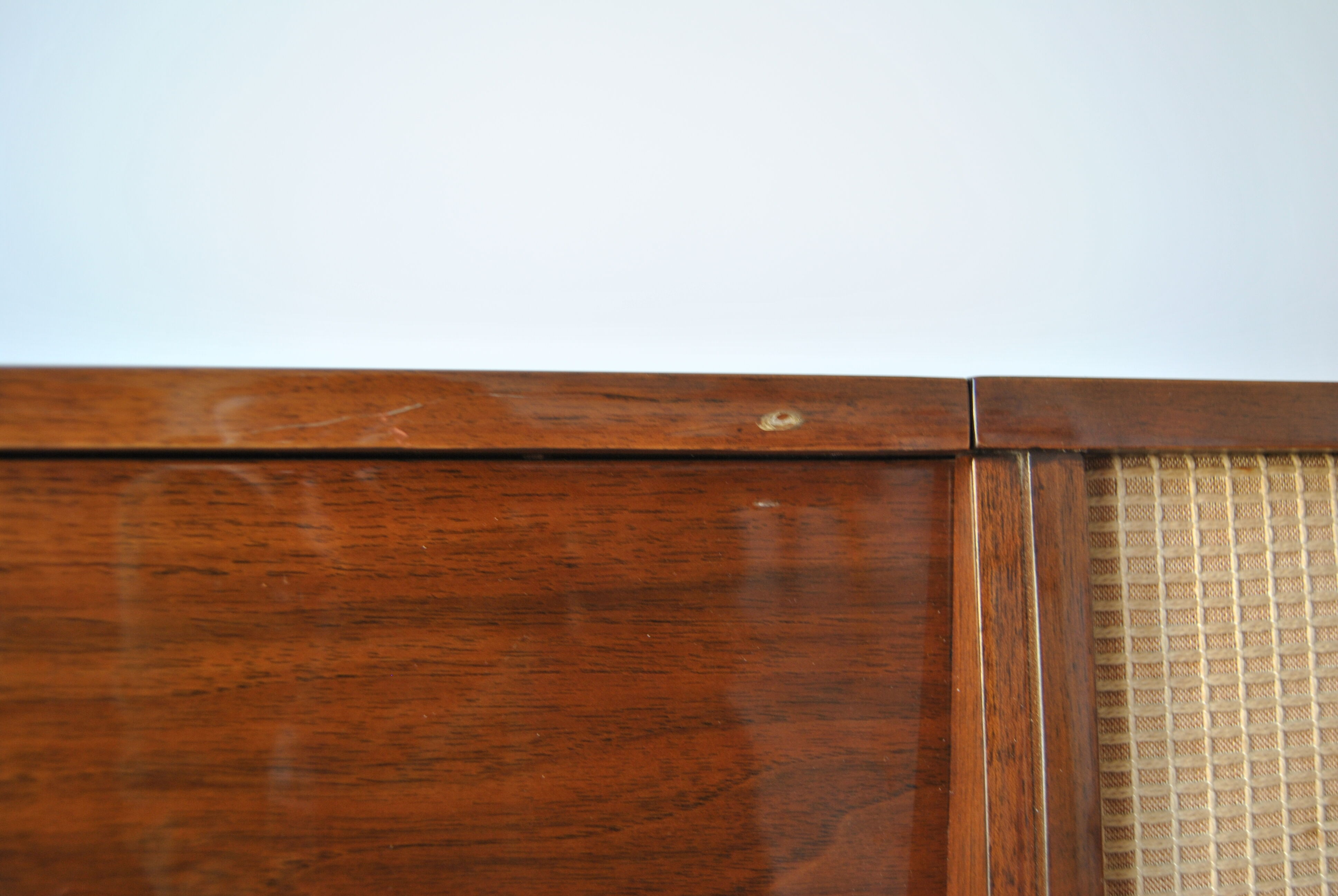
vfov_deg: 40.1
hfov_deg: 57.2
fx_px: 1228
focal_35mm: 33
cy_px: 448
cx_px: 669
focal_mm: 22
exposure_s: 1/30
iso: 200
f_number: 3.5
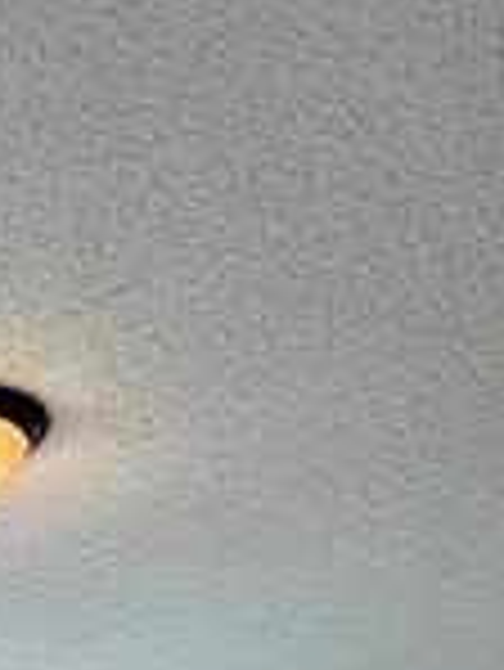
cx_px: -315
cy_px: 1034
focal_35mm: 67
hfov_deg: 18.6
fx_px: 1299
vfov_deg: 22.9
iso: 80
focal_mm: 1.57
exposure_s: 1/120
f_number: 1.8
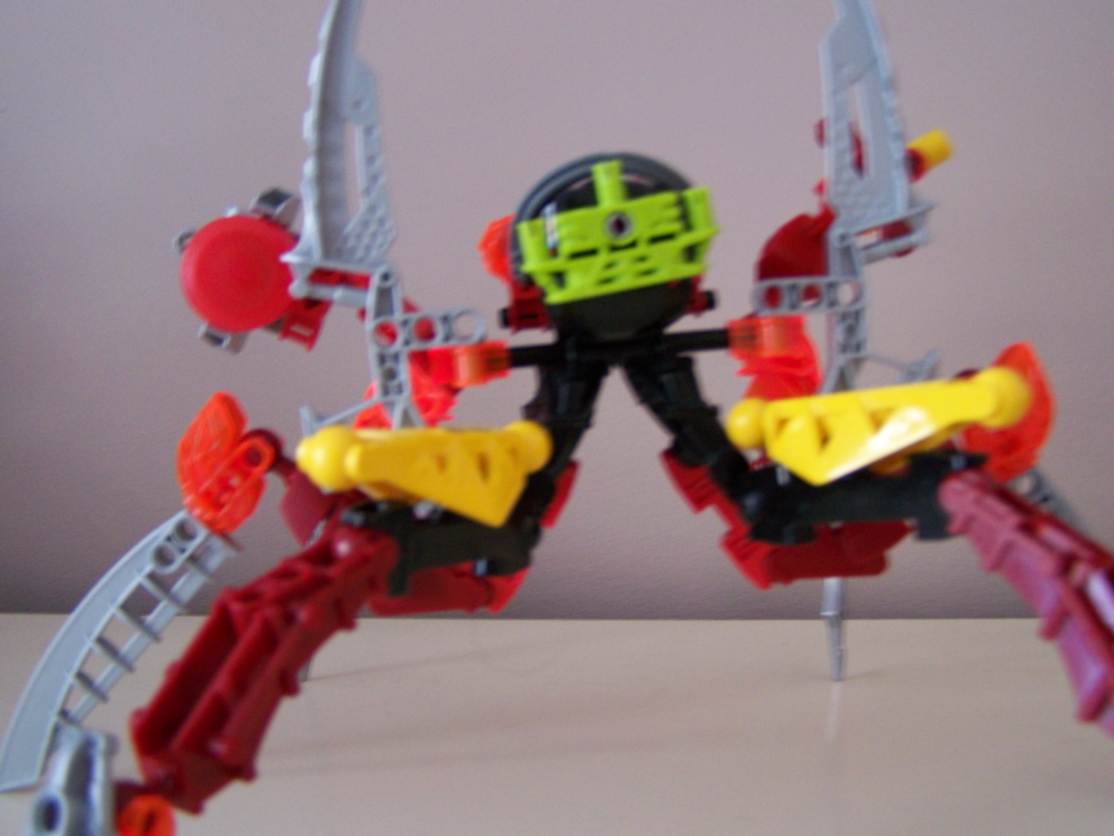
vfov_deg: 35.1
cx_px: 577
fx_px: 1319
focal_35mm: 41
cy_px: 412
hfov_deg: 45.8
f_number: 2.8
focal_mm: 6.3
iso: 160
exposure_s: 1/10
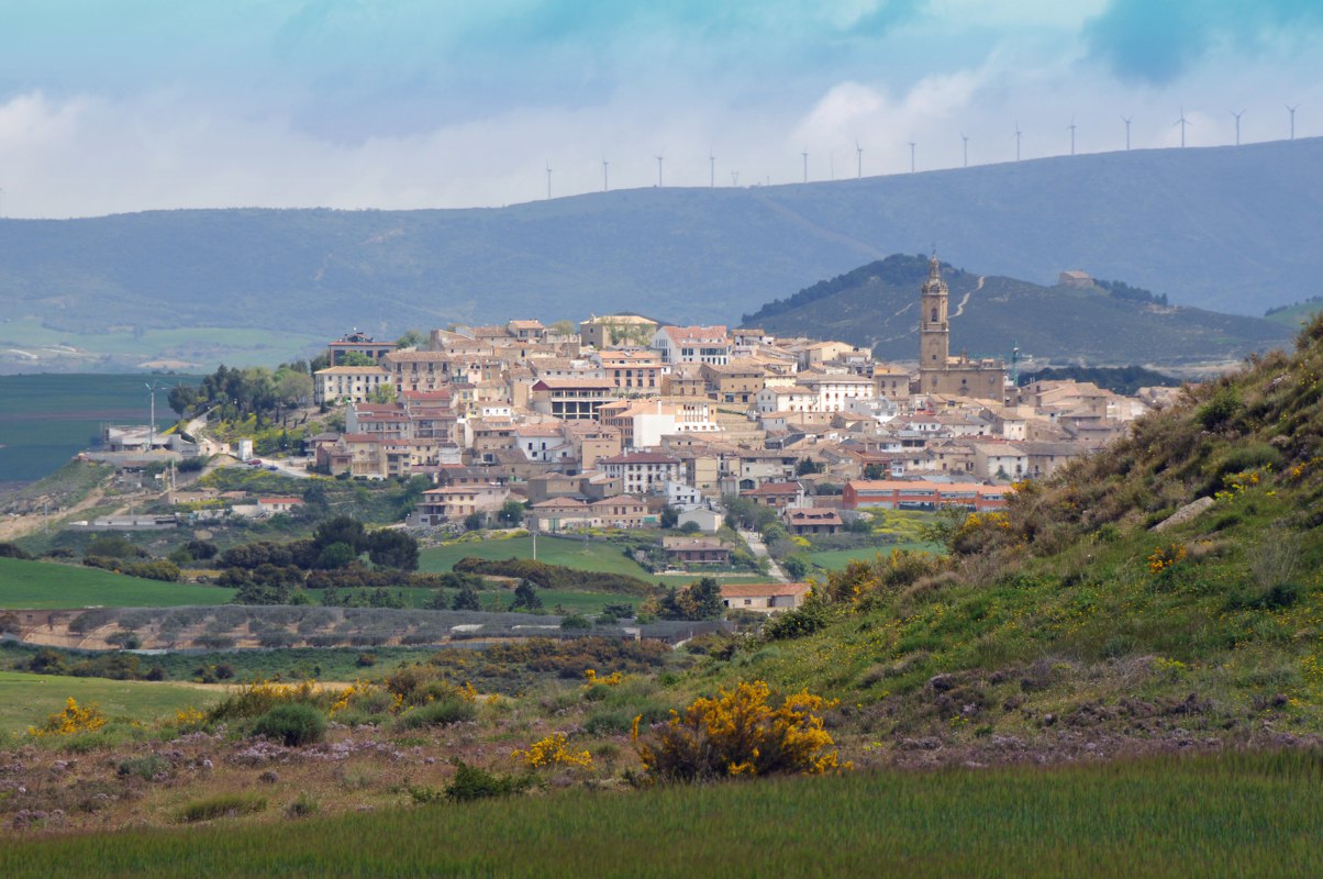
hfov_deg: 6.9
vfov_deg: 4.6
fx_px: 11013
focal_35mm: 300
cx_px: 662
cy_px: 440
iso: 200
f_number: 9
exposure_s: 1/320
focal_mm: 200
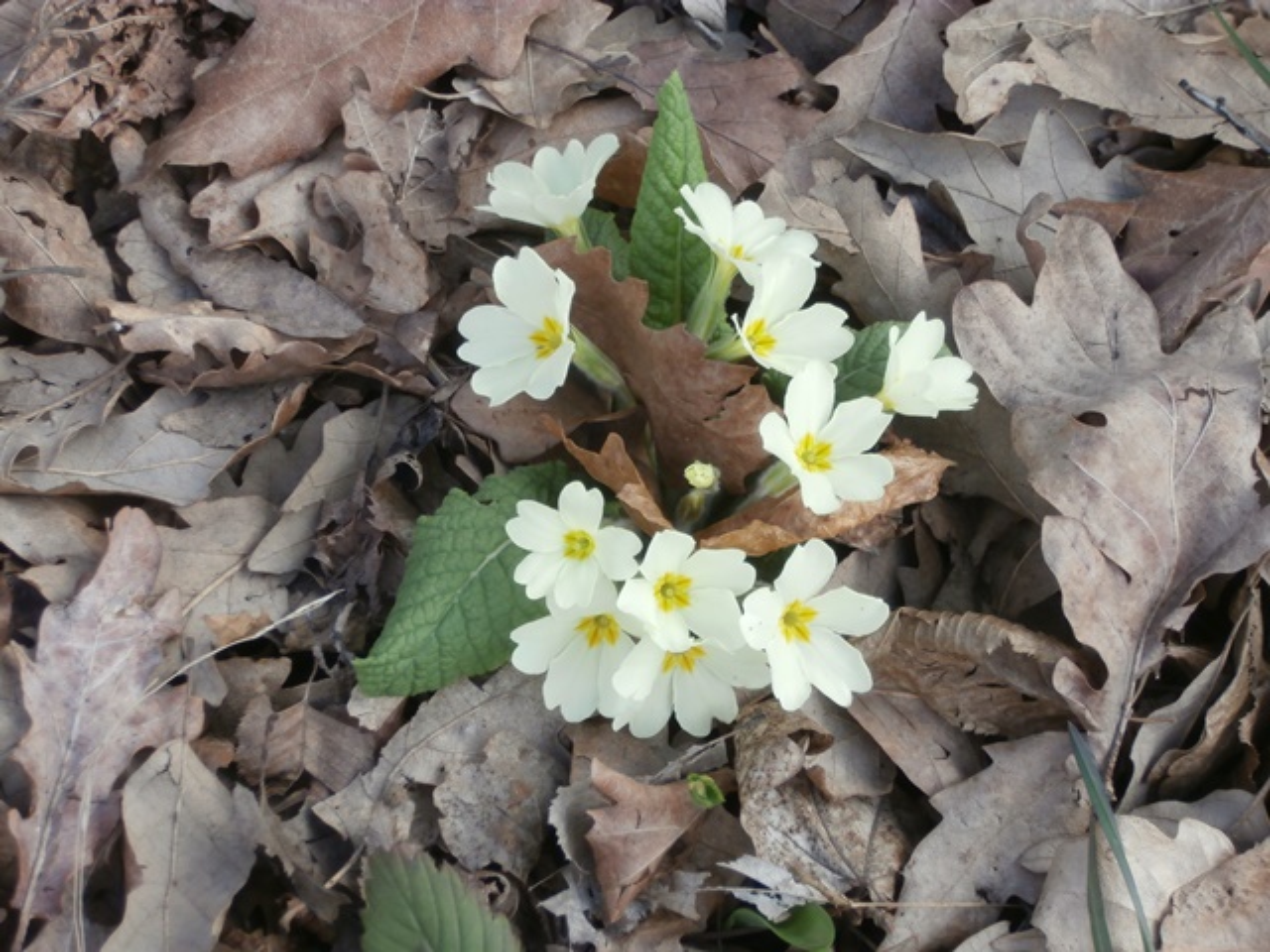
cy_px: 476
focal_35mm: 110
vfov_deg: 13.5
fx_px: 4036
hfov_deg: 17.9
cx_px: 635
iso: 100
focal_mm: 19.54
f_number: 5.4
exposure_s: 1/80
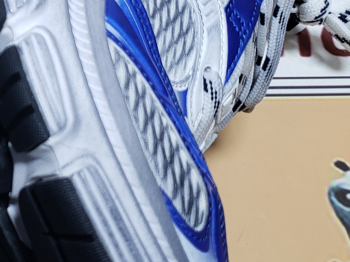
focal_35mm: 85
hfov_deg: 21.6
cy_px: 34
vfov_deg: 17.2
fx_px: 860
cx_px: -50
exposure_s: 1/560
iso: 50
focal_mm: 4.3
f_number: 1.5
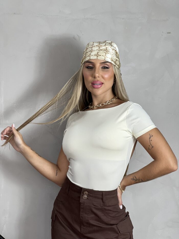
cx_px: 90
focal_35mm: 77
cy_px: 120
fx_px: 531
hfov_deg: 19.1
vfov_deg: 25.3
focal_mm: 9
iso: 100
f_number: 2.8
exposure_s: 1/120
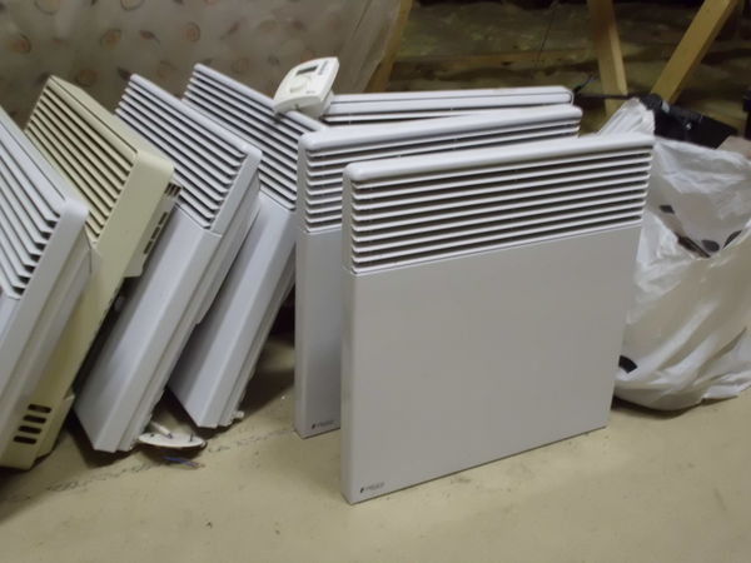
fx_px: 824
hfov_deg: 49.0
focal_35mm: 38
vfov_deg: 37.7
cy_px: 282
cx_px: 376
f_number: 3.9
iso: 400
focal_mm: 6.9
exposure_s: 1/8
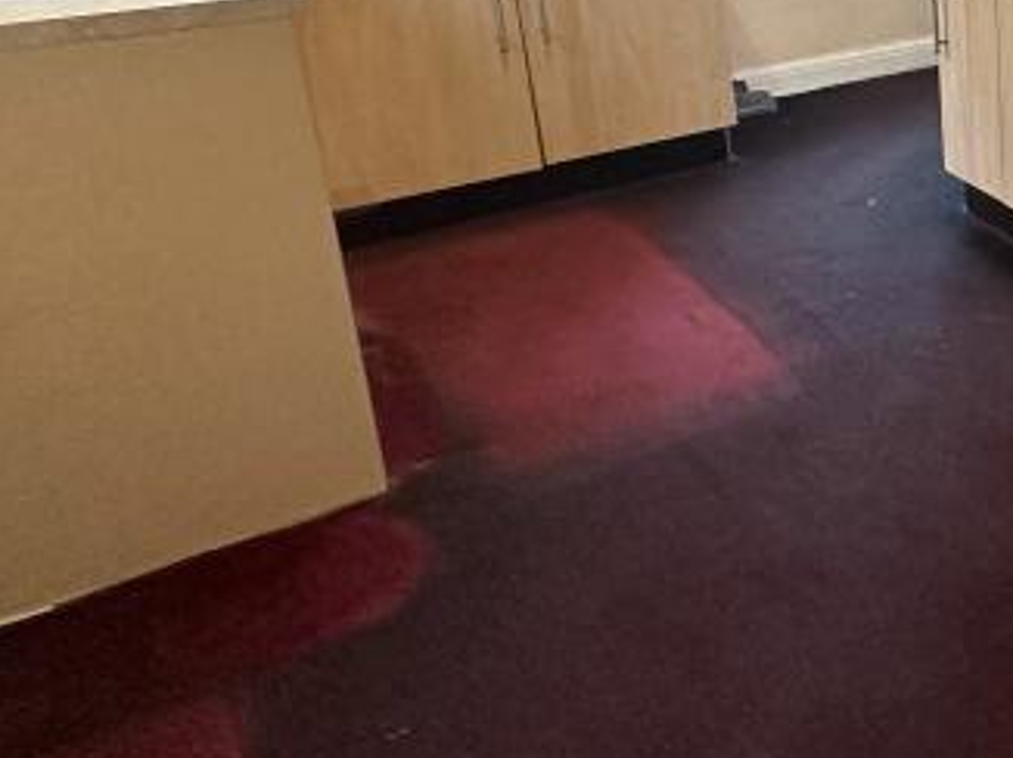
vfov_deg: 31.3
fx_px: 1287
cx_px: 1286
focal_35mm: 44
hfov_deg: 33.0
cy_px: 78
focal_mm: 2.22
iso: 250
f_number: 2.2
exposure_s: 1/100
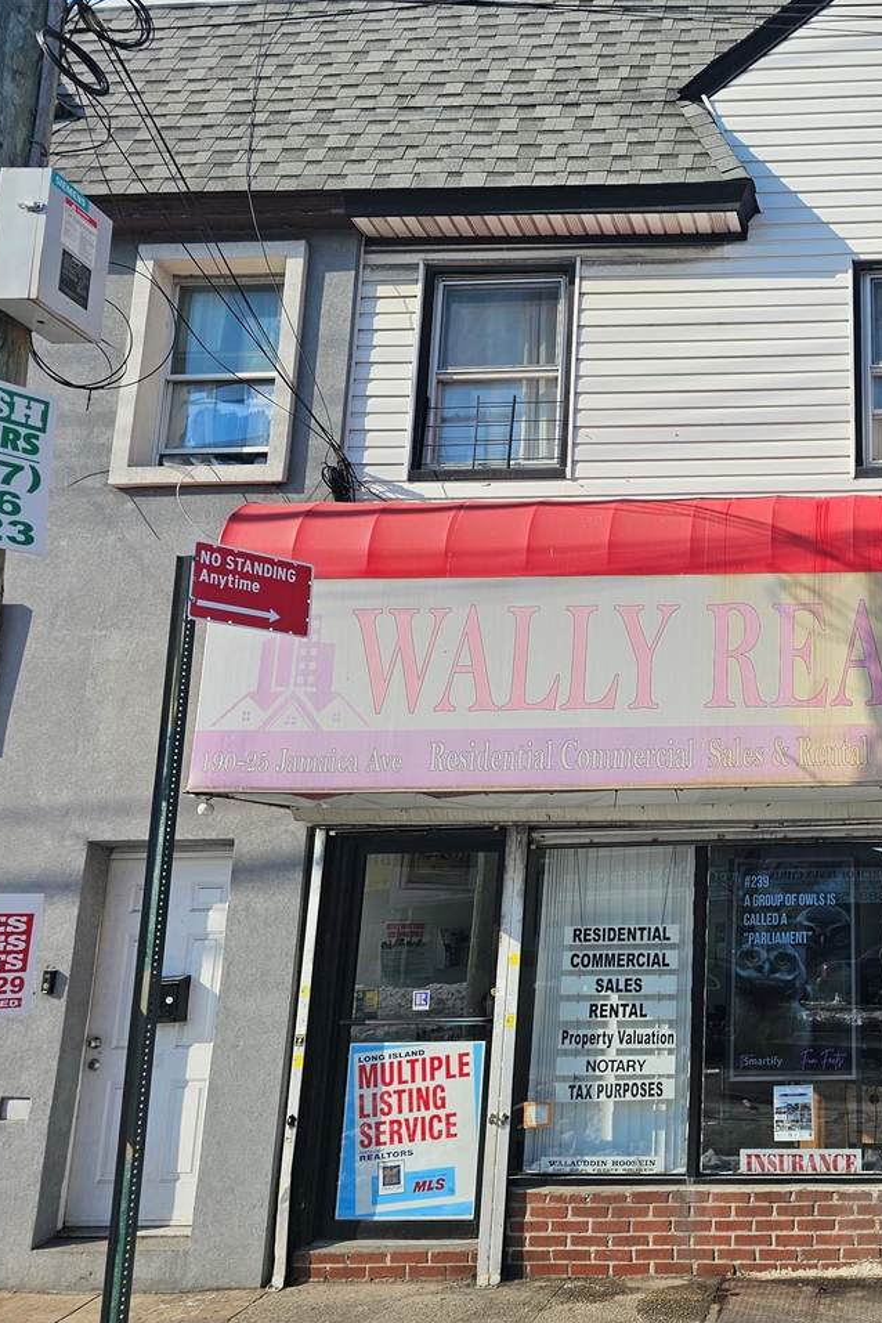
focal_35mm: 32
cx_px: 845
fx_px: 1176
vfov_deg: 58.7
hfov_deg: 37.5
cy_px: 661
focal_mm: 6.3
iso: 10
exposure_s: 1/836
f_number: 1.7
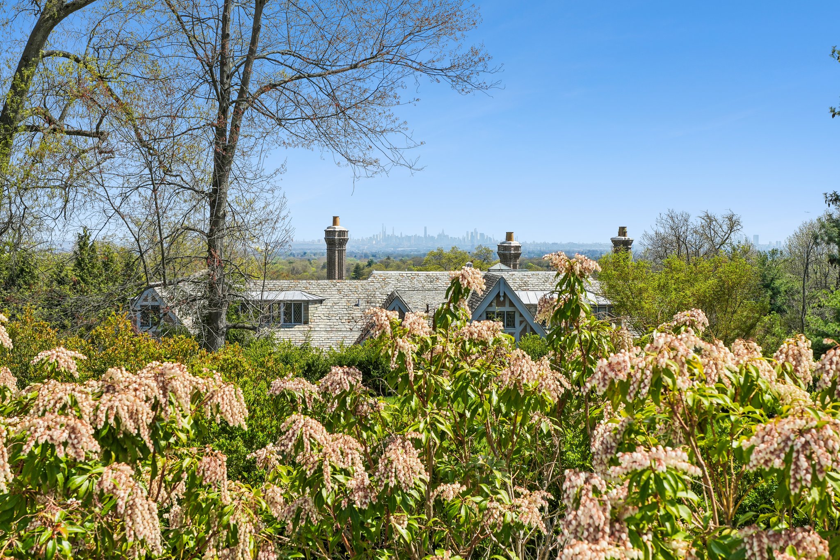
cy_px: 280
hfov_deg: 46.4
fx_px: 980
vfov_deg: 31.9
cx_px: 420
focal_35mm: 42
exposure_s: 1/320
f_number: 11
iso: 160
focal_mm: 28
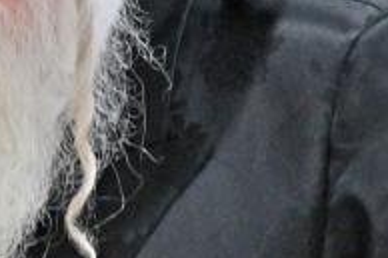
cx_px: 10
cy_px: 69
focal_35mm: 633
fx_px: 6816
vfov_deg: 2.2
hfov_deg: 3.3
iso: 2000
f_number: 4
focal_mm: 120
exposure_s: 1/200
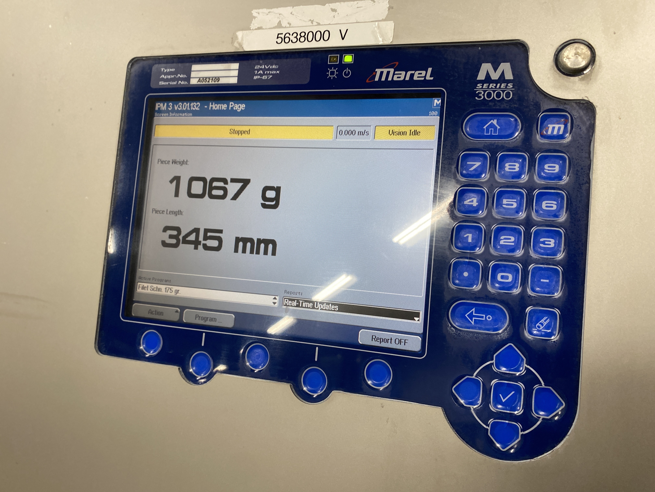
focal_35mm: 26
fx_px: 492
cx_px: 328
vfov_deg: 53.1
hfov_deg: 67.3
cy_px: 246
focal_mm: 4.25
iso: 200
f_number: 1.8
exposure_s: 1/50
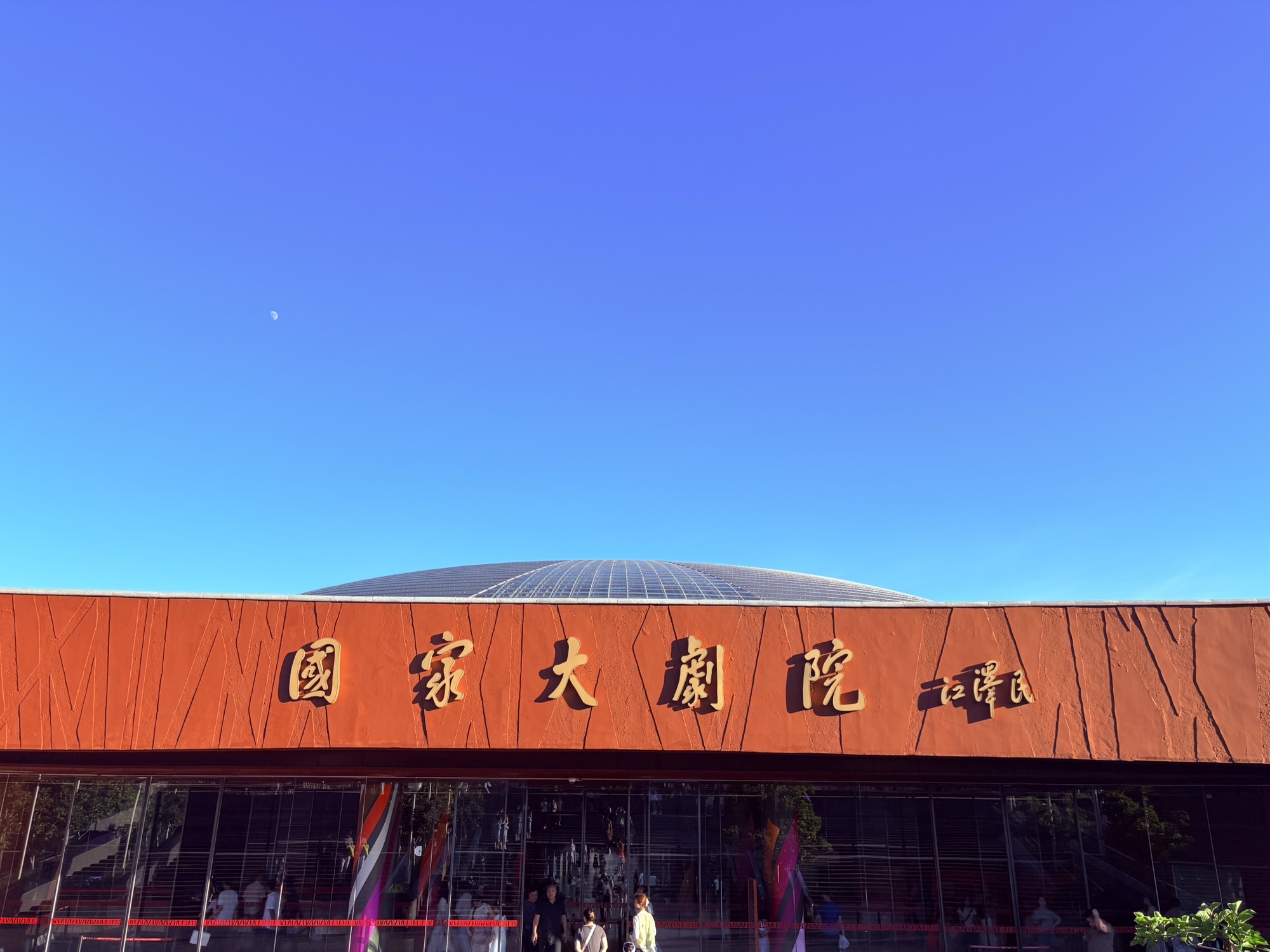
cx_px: 635
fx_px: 954
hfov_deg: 67.3
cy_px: 476
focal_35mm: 26
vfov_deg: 53.1
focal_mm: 5.96
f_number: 1.6
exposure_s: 1/2283
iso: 50
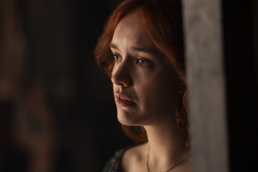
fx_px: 1448
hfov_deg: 10.2
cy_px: 86
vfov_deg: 6.8
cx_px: 129
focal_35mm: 202
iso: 1600
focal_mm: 135
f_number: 1.8
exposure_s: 1/100
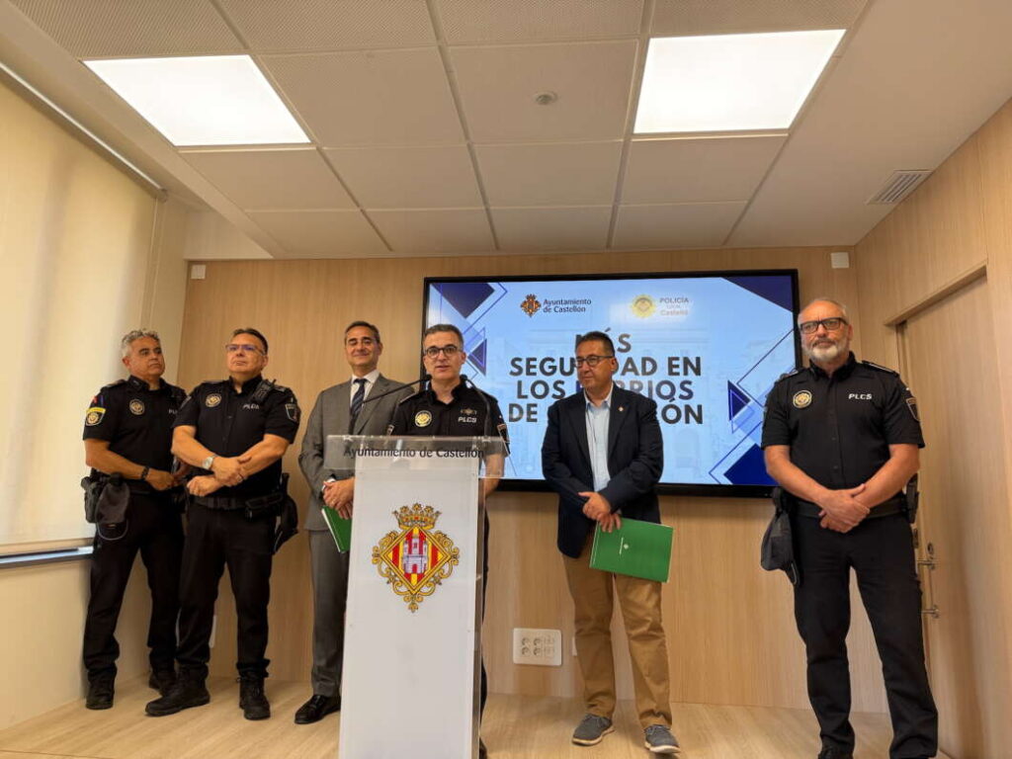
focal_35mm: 24
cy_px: 380
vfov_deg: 56.8
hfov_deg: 71.6
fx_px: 702
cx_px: 506
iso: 100
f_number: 1.78
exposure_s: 1/121
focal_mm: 6.76
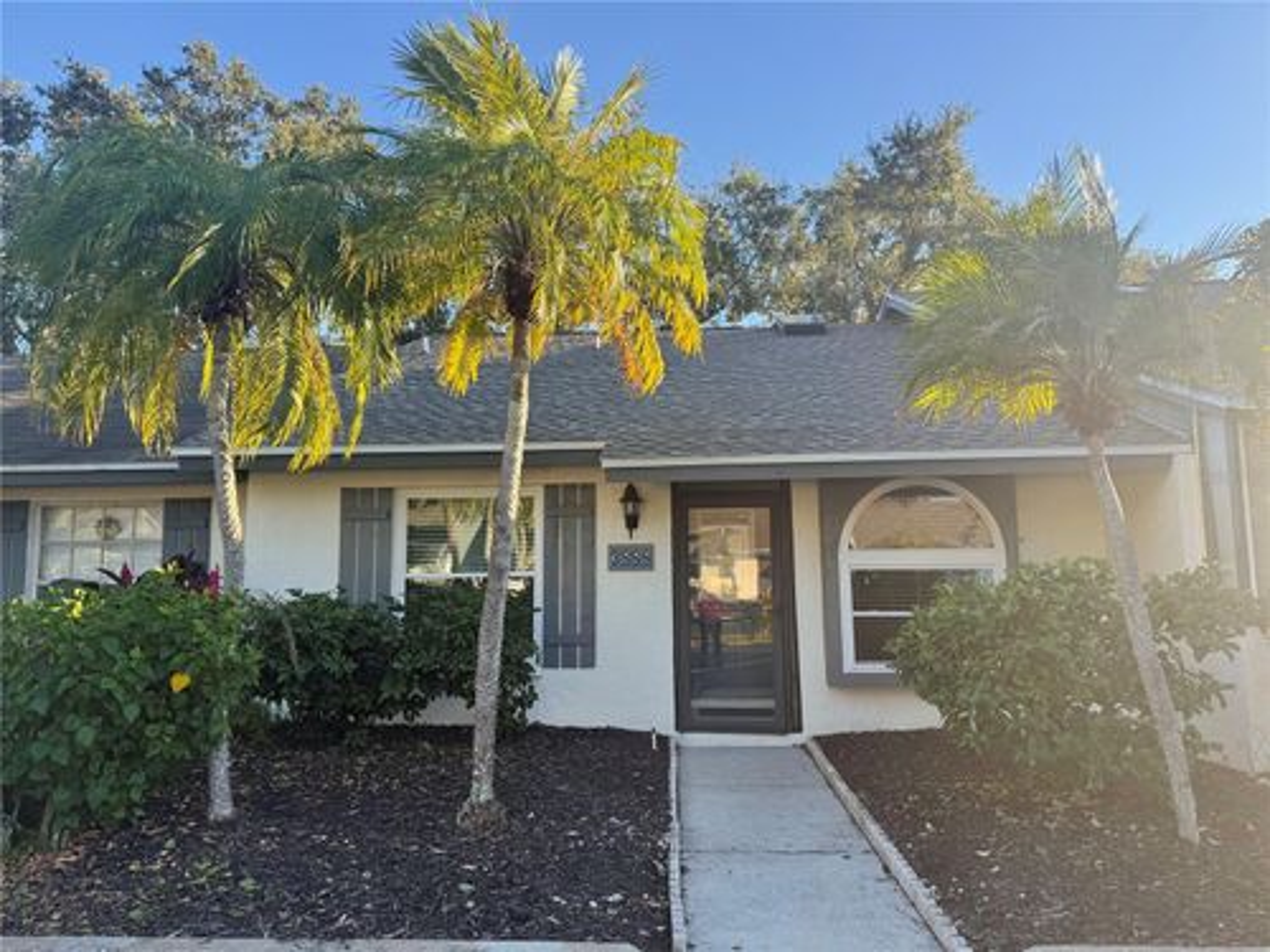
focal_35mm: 24
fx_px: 881
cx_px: 635
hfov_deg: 71.6
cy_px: 476
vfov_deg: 56.8
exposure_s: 1/1122
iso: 100
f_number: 1.78
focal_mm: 6.76
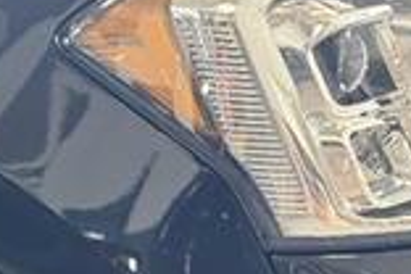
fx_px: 1838
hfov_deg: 12.5
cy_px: 461
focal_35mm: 161
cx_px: -71
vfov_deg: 8.3
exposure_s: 1/60
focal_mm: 6.76
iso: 125
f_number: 1.78
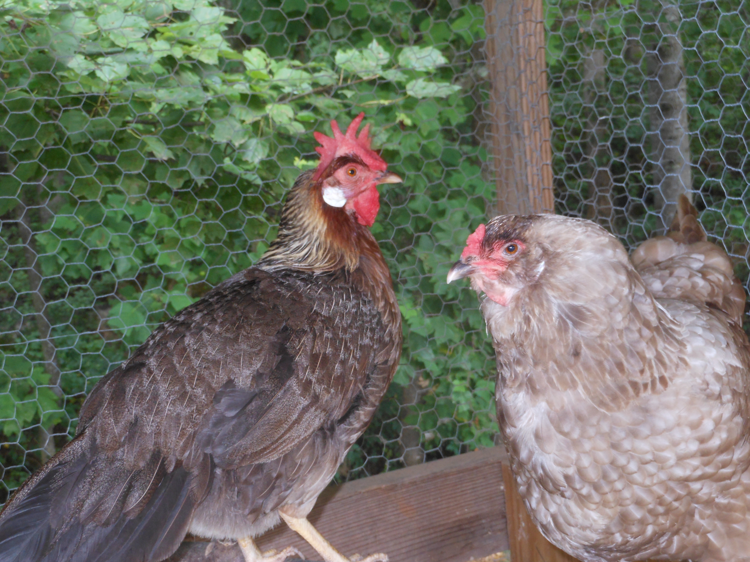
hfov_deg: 42.1
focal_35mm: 45
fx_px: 975
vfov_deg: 32.2
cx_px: 375
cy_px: 281
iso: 200
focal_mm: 8.1
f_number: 4.6
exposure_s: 1/30
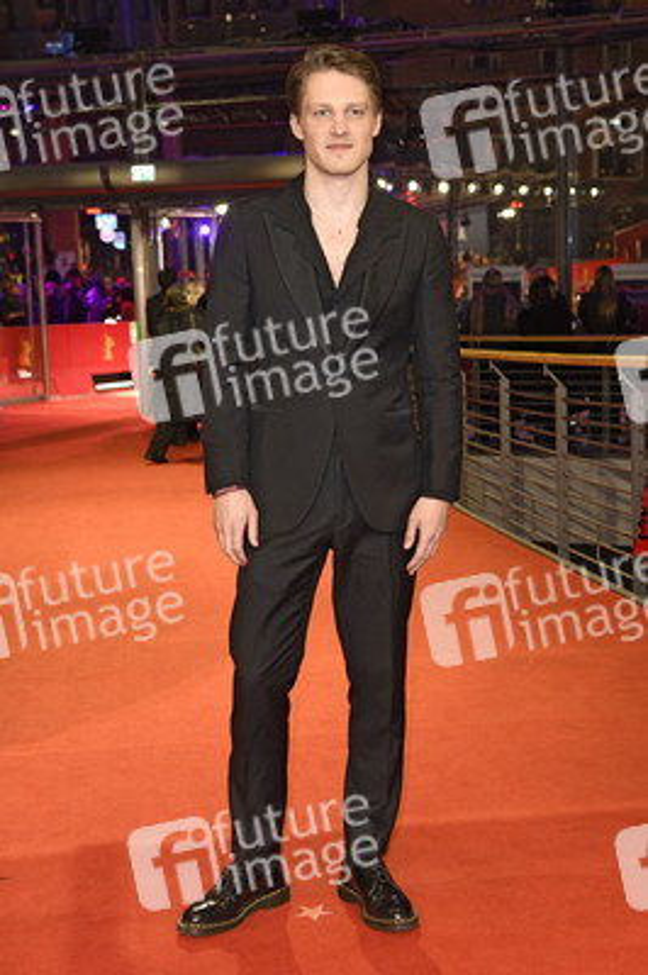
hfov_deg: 26.9
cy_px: 488
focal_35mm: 50
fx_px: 1352
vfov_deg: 39.6
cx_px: 324
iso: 1250
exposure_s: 1/160
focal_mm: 50
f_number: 5
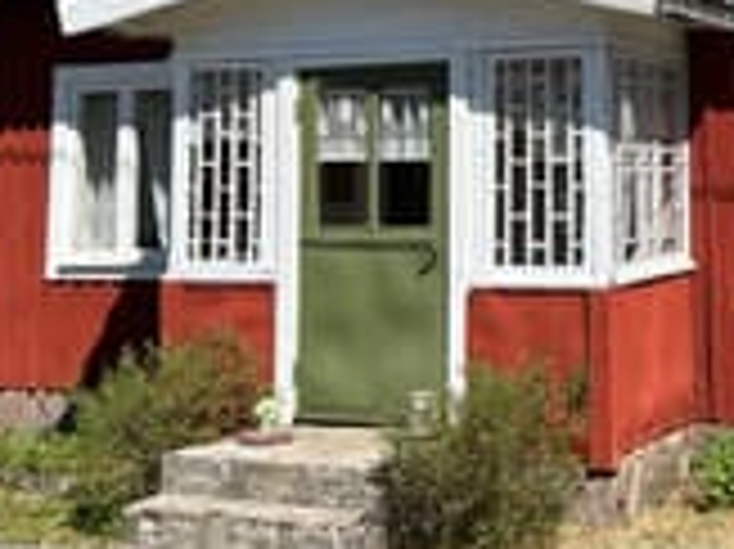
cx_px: 662
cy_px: 83
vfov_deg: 21.5
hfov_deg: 27.9
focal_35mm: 67
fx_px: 1420
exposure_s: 1/4831
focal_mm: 5.7
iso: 50
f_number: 1.5
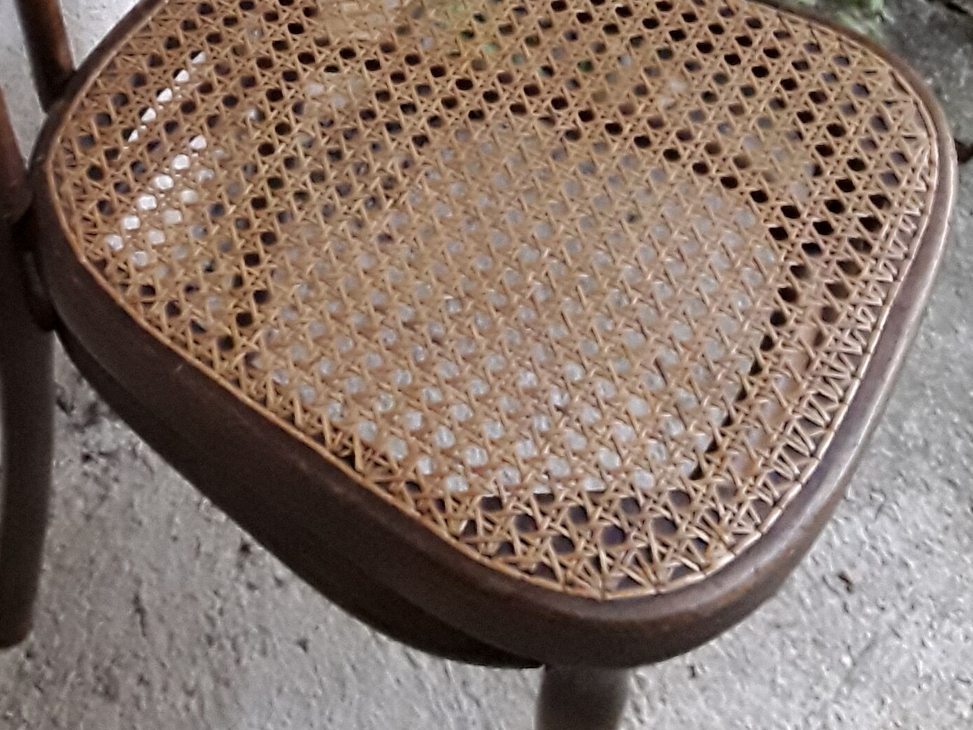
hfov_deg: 30.1
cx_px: 219
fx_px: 1771
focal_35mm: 63
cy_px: 41
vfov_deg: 22.6
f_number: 1.9
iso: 400
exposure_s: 1/17
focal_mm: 2.91
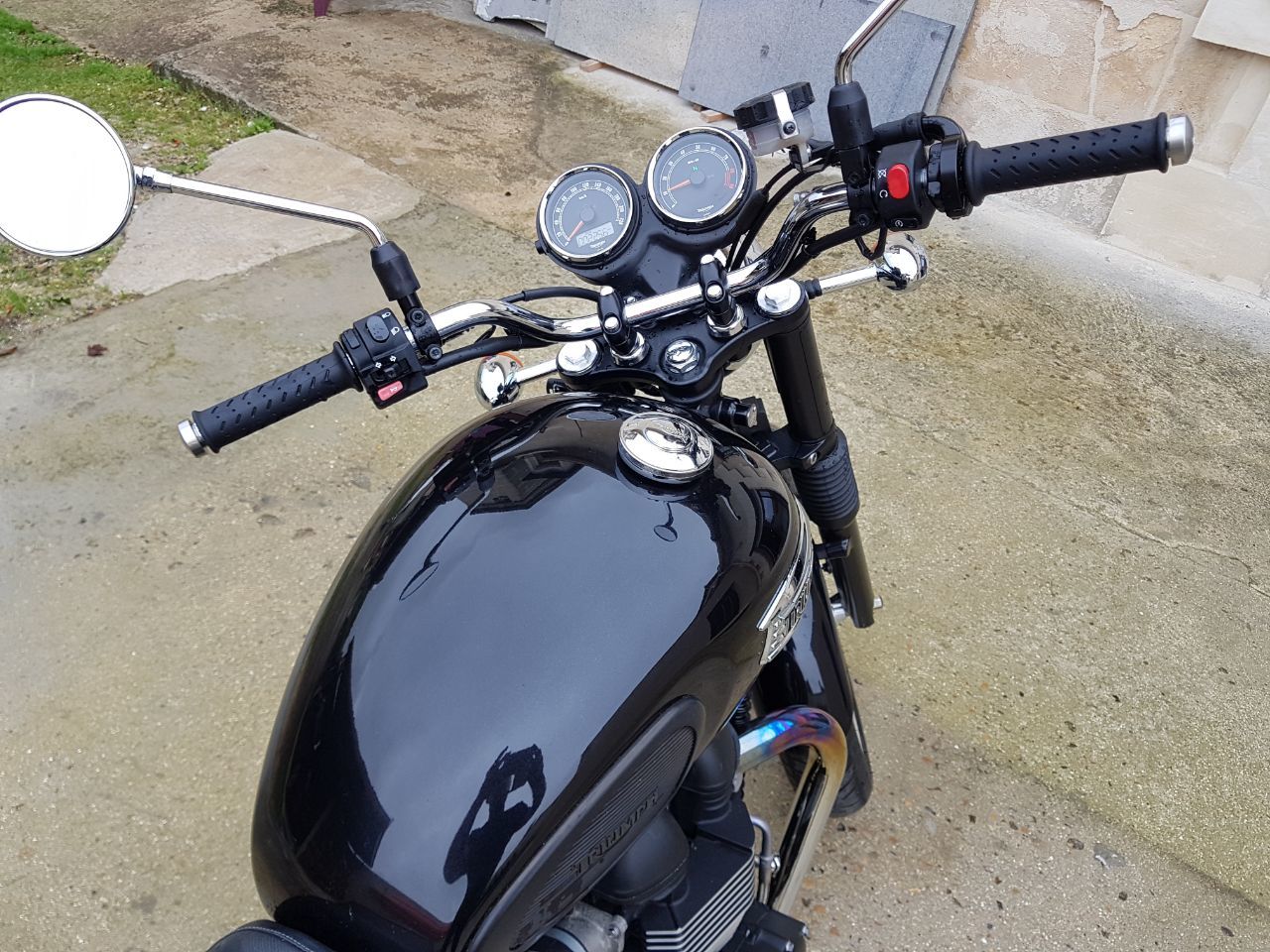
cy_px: 476
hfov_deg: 67.3
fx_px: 954
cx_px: 635
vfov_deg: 53.1
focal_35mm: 26
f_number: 1.7
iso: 50
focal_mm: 4.2
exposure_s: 1/300
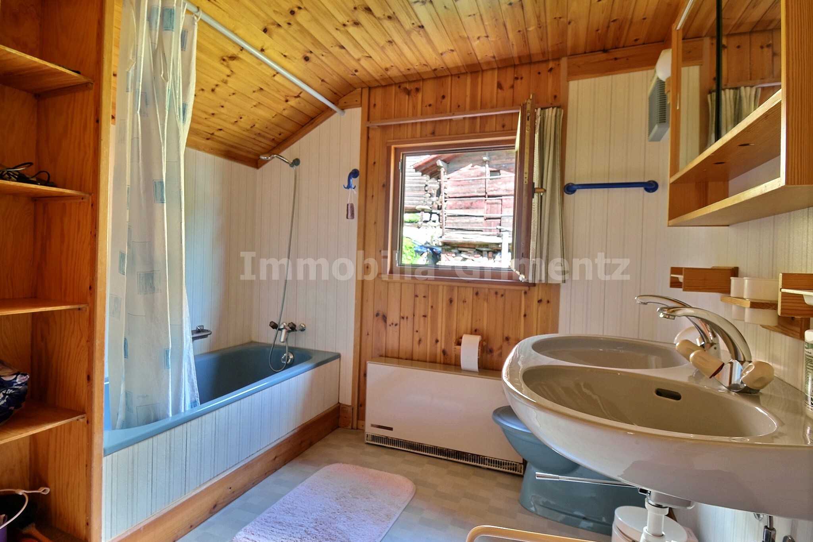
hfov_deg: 95.0
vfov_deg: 72.0
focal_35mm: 16
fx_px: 373
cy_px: 271
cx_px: 406
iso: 400
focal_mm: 11
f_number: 9
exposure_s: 1/2
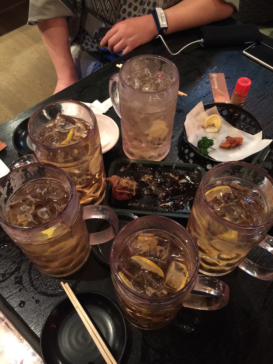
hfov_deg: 48.2
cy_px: 182
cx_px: 136
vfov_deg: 61.7
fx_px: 305
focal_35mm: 29
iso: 80
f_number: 2.2
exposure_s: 1/4
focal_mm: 4.15
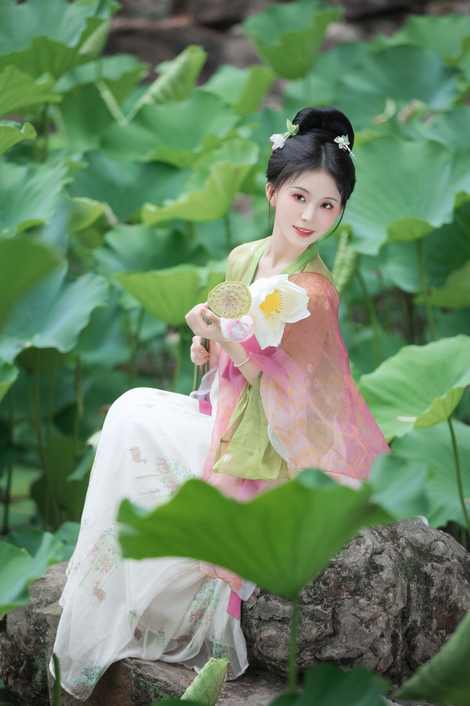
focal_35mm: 150
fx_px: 2937
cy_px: 353
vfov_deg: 13.7
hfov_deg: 9.1
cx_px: 235
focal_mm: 150
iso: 320
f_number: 2.8
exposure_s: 1/640
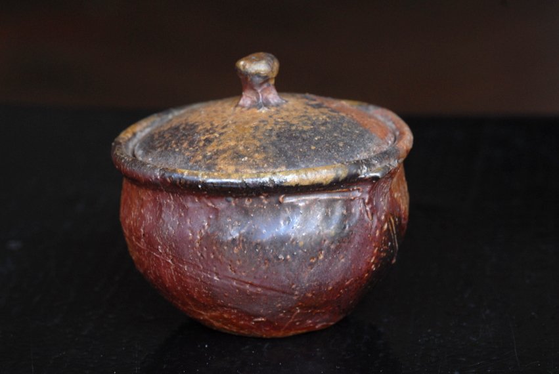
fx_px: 2449
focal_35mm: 158
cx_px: 280
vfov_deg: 8.7
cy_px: 187
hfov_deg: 13.0
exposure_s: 1/60
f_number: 10
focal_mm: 105
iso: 400
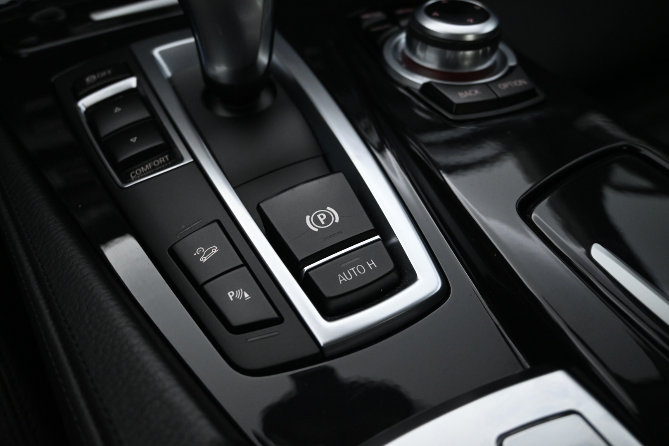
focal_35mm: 28
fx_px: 530
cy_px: 223
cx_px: 334
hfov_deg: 64.6
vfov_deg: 45.7
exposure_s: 1/25
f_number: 3.8
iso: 1600
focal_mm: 19
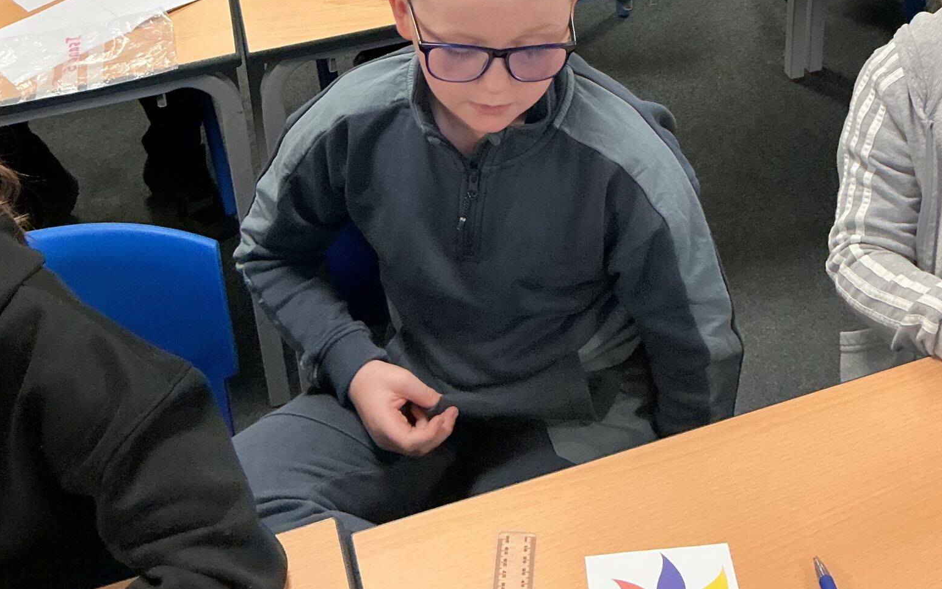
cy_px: -164
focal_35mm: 51
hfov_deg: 39.5
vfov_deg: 22.7
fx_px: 1309
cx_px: 545
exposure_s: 1/60
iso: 125
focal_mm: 3
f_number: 1.8
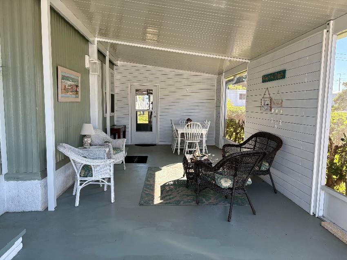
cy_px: 130
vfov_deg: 53.0
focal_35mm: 26
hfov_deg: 67.3
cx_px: 174
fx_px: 261
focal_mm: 5.96
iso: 64
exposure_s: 1/307
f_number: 1.6
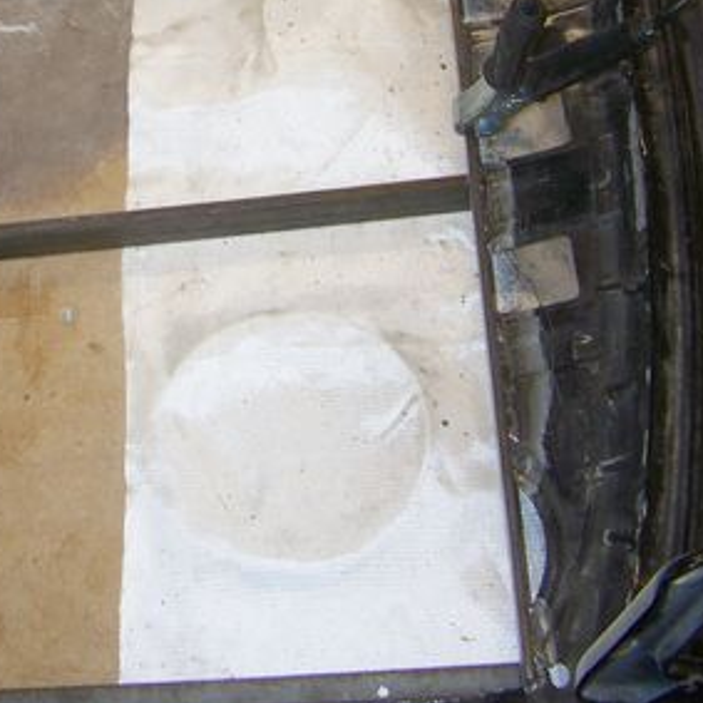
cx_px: 122
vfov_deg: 22.1
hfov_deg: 22.4
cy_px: 32
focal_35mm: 76
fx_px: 1746
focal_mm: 6.3
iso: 80
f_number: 2.8
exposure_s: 1/60
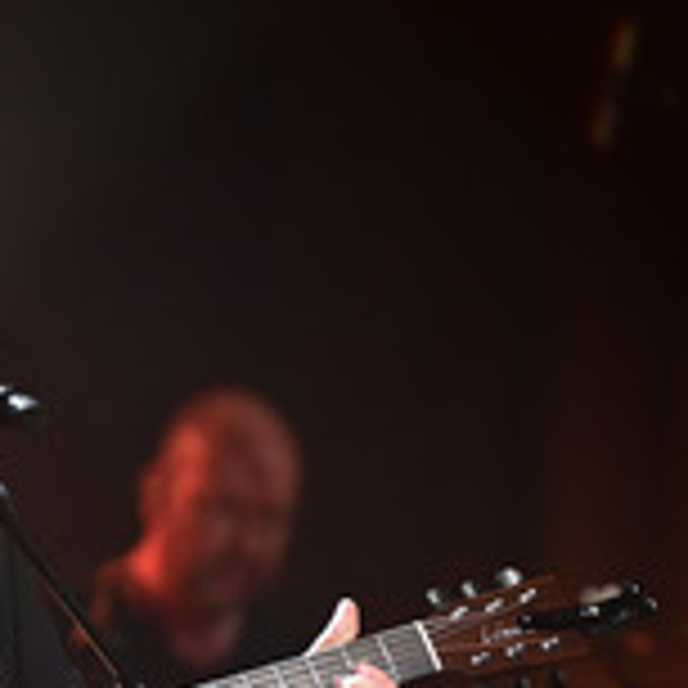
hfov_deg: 3.5
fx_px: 11288
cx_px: -151
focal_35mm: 502
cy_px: 585
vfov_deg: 3.5
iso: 1600
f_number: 2.8
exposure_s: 1/500
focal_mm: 200
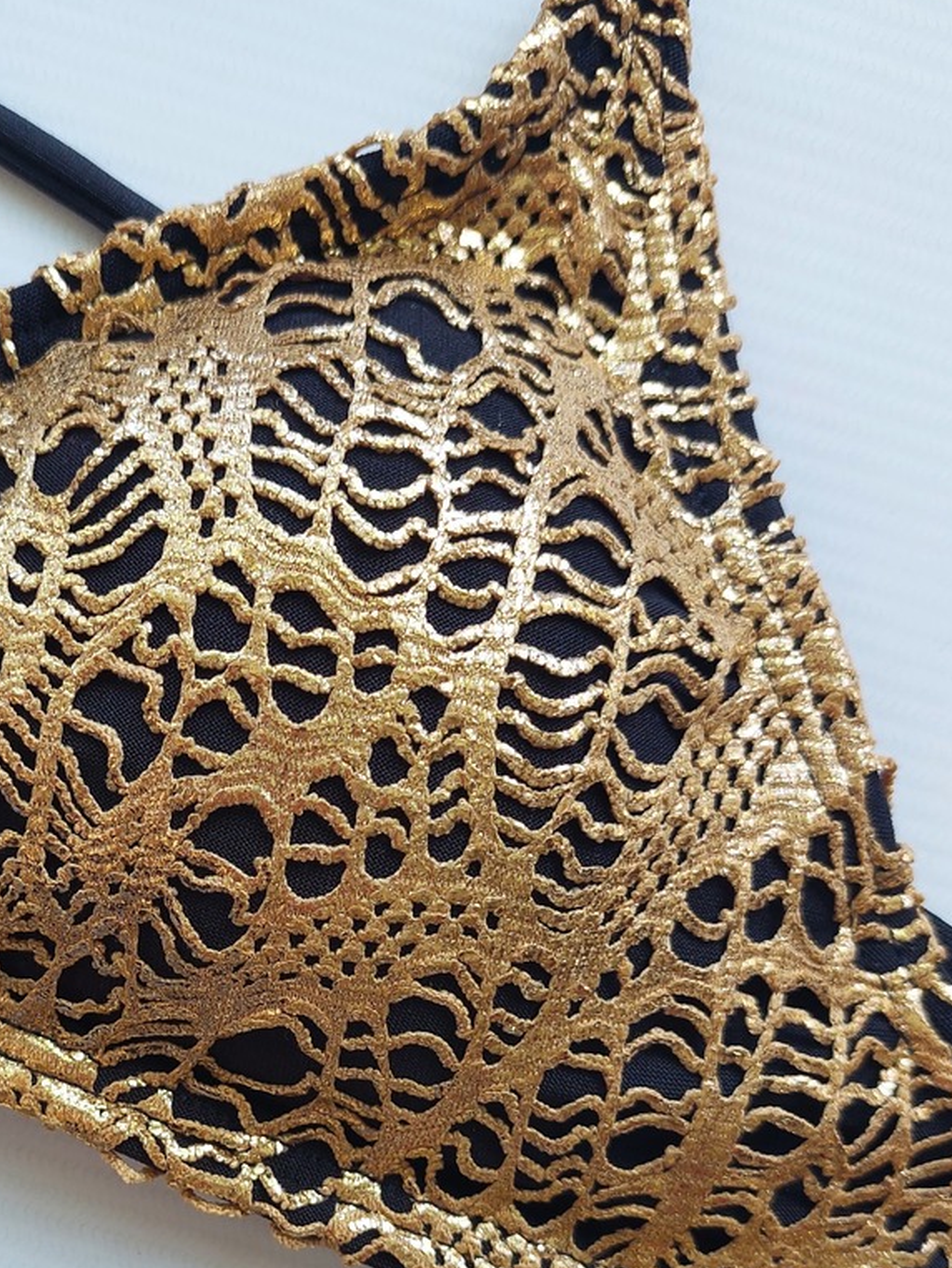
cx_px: 221
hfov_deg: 32.9
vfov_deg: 42.7
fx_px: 1576
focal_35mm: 43
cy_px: 926
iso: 50
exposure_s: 1/100
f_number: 1.8
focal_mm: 5.23
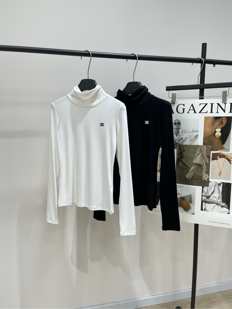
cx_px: 116
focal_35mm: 26
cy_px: 154
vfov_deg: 67.3
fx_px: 232
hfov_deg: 53.1
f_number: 1.6
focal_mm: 5.1
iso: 32
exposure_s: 1/121
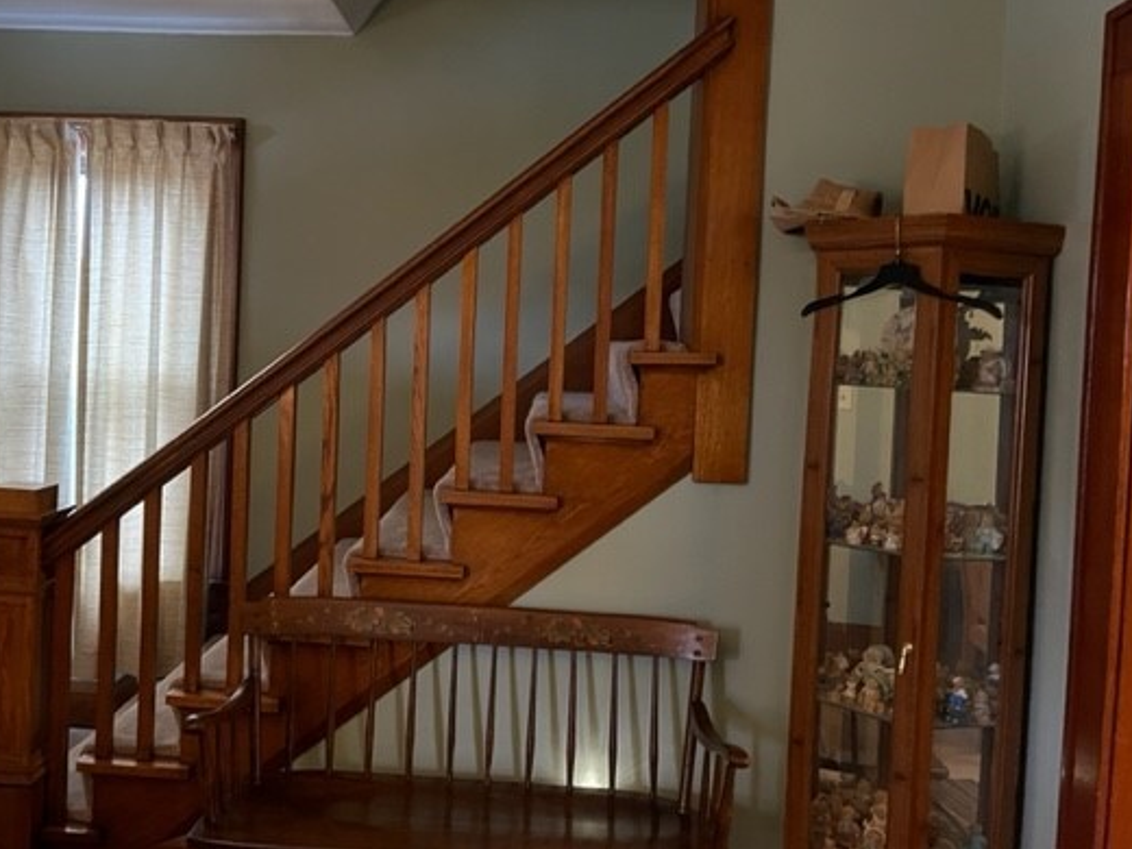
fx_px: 1046
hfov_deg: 56.4
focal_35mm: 32
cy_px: 364
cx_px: 459
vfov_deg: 44.0
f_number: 1.6
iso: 640
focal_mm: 5.1
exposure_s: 1/30
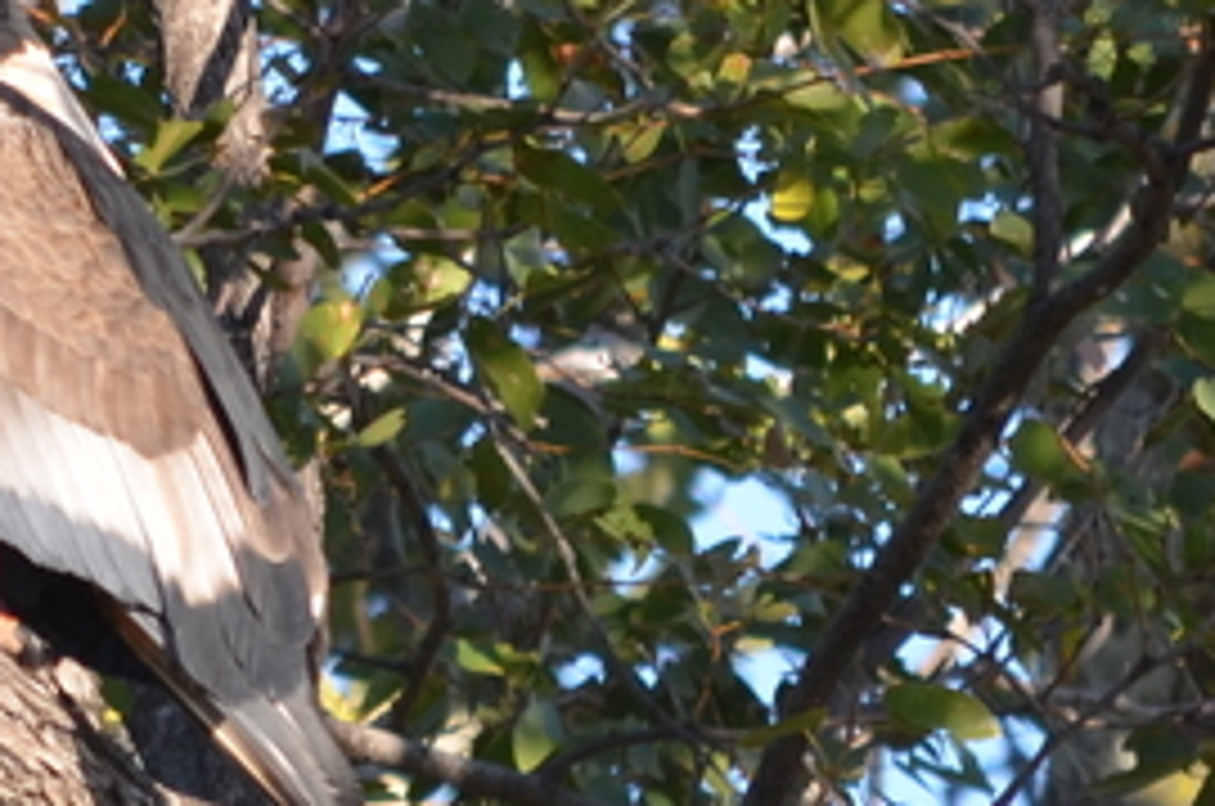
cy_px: 351
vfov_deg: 0.6
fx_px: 71827
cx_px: -9
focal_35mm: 2132
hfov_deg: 1.0
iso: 400
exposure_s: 1/500
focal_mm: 300
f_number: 5.6
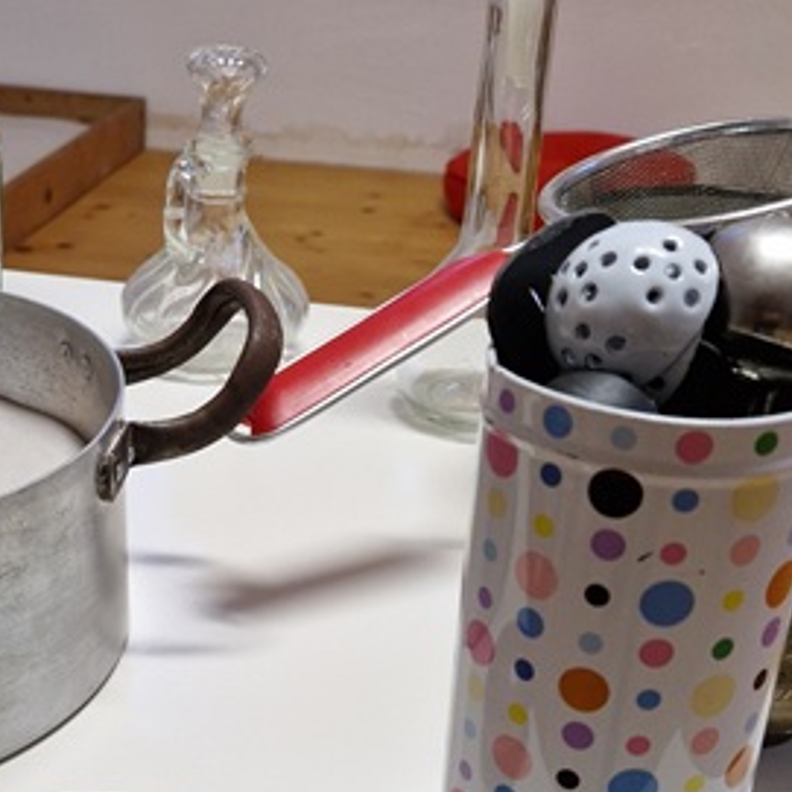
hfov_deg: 28.3
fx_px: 1553
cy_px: 631
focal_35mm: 60
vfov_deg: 28.0
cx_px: 228
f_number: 1.8
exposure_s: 1/100
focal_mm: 5.4
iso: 50
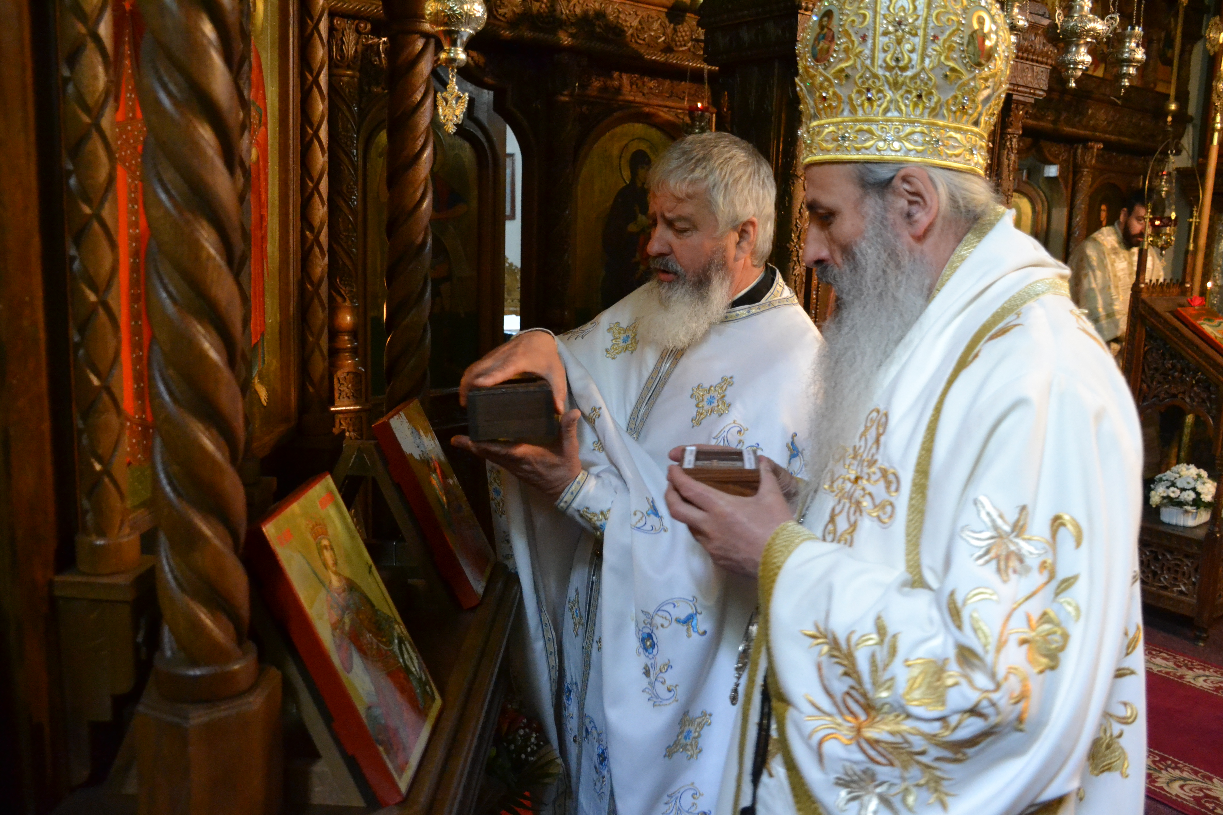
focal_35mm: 30
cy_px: 408
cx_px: 612
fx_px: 1019
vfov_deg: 43.6
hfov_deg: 61.9
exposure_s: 1/80
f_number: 3.5
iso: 3200
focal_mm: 20
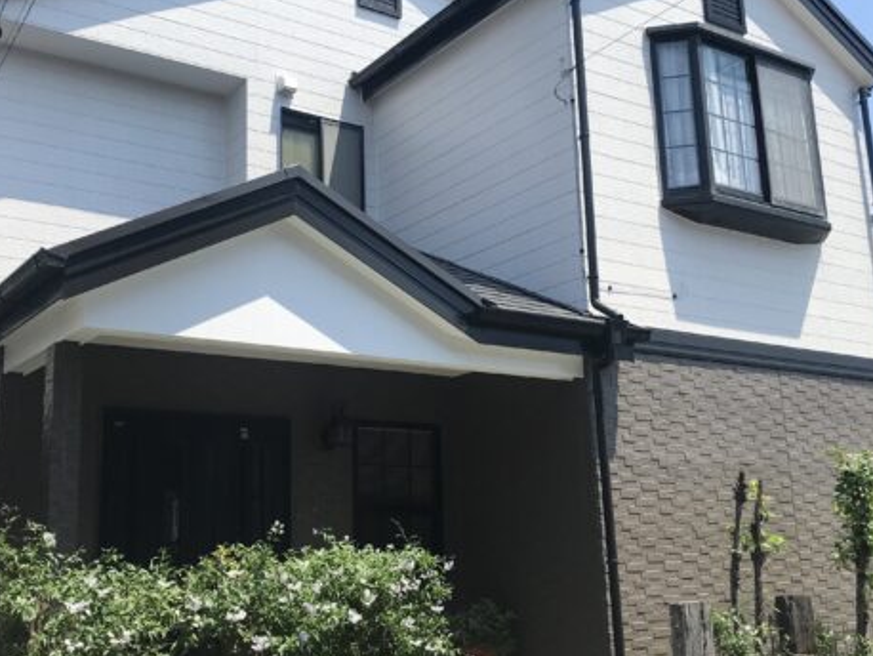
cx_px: 419
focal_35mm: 44
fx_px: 1110
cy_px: 324
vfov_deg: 32.9
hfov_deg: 42.9
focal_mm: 3.99
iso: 20
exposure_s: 1/1842
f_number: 1.8
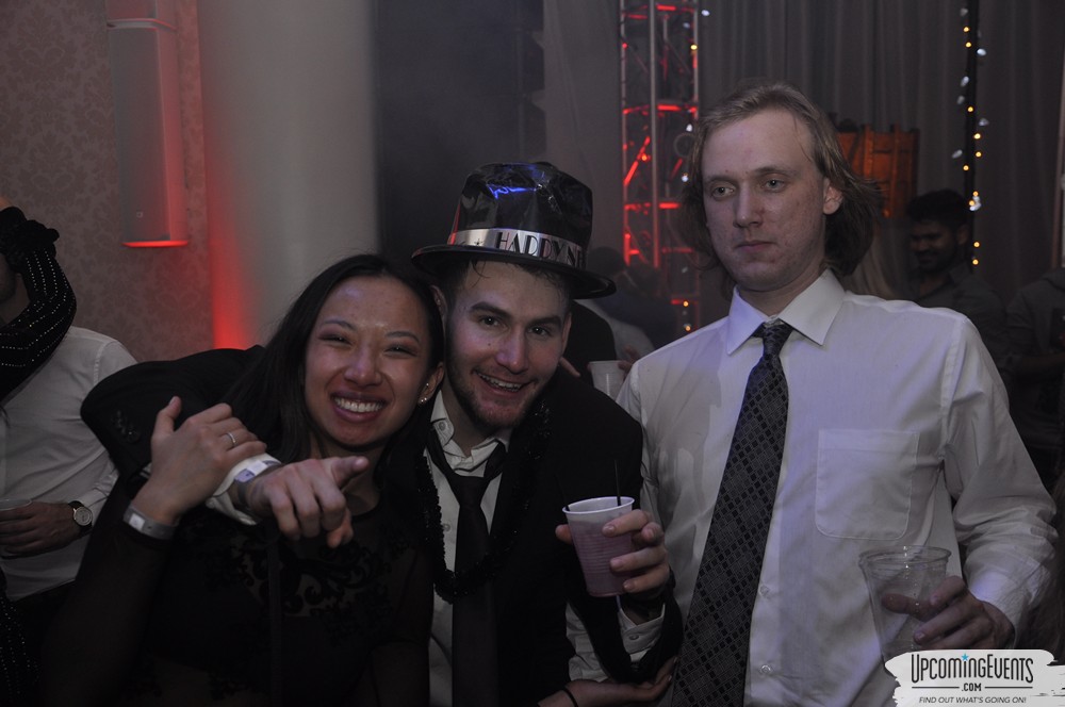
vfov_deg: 29.8
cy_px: 354
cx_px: 532
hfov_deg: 43.7
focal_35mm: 45
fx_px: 1330
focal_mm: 30
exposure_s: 1/60
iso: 400
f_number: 5
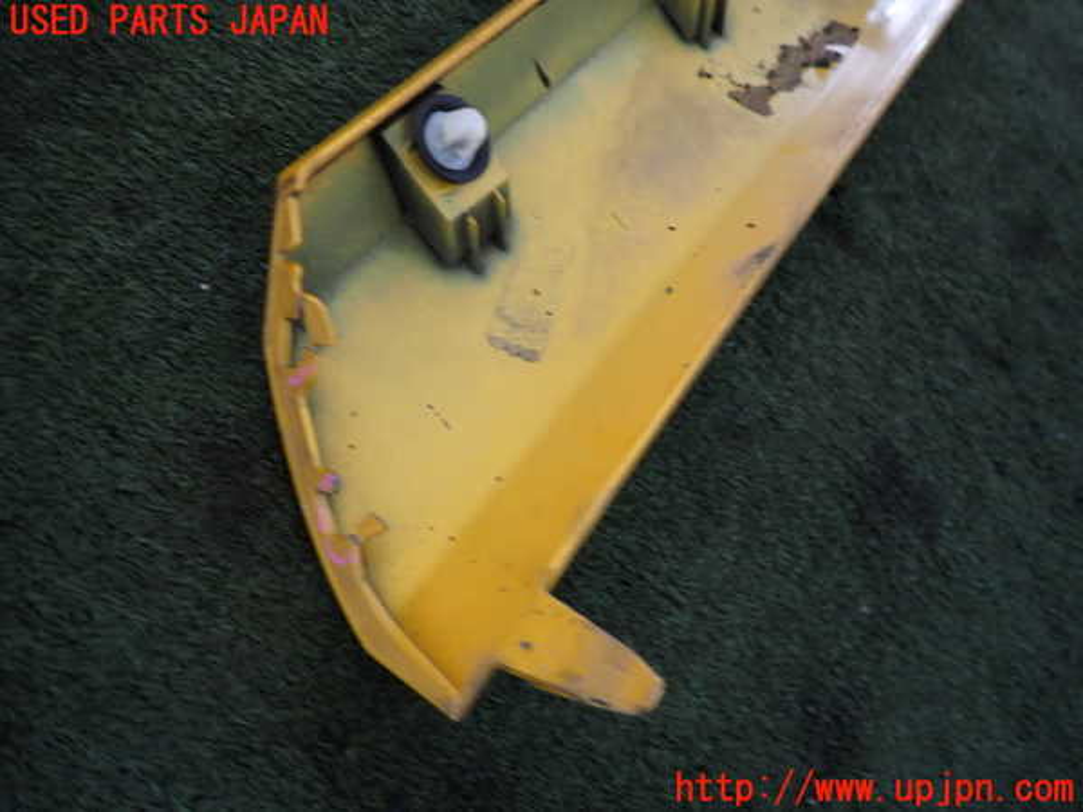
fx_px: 782
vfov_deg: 54.9
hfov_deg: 69.4
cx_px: 542
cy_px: 406
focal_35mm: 25
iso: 200
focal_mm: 4.5
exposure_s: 1/40
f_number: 2
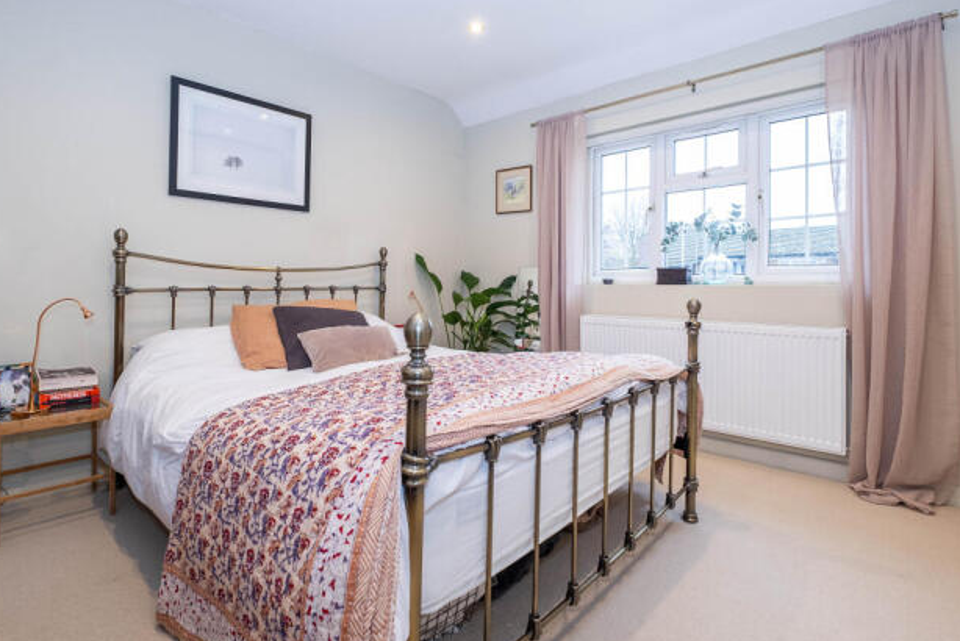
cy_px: 313
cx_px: 490
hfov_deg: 96.7
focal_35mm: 16
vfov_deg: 73.8
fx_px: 427
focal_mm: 10
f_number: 5.6
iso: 400
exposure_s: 1/13
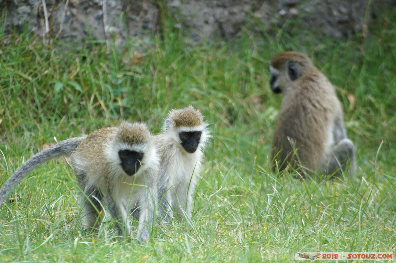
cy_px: 132
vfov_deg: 3.0
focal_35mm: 450
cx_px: 198
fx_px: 4945
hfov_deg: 4.6
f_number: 5.6
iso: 800
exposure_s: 1/500
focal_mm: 300
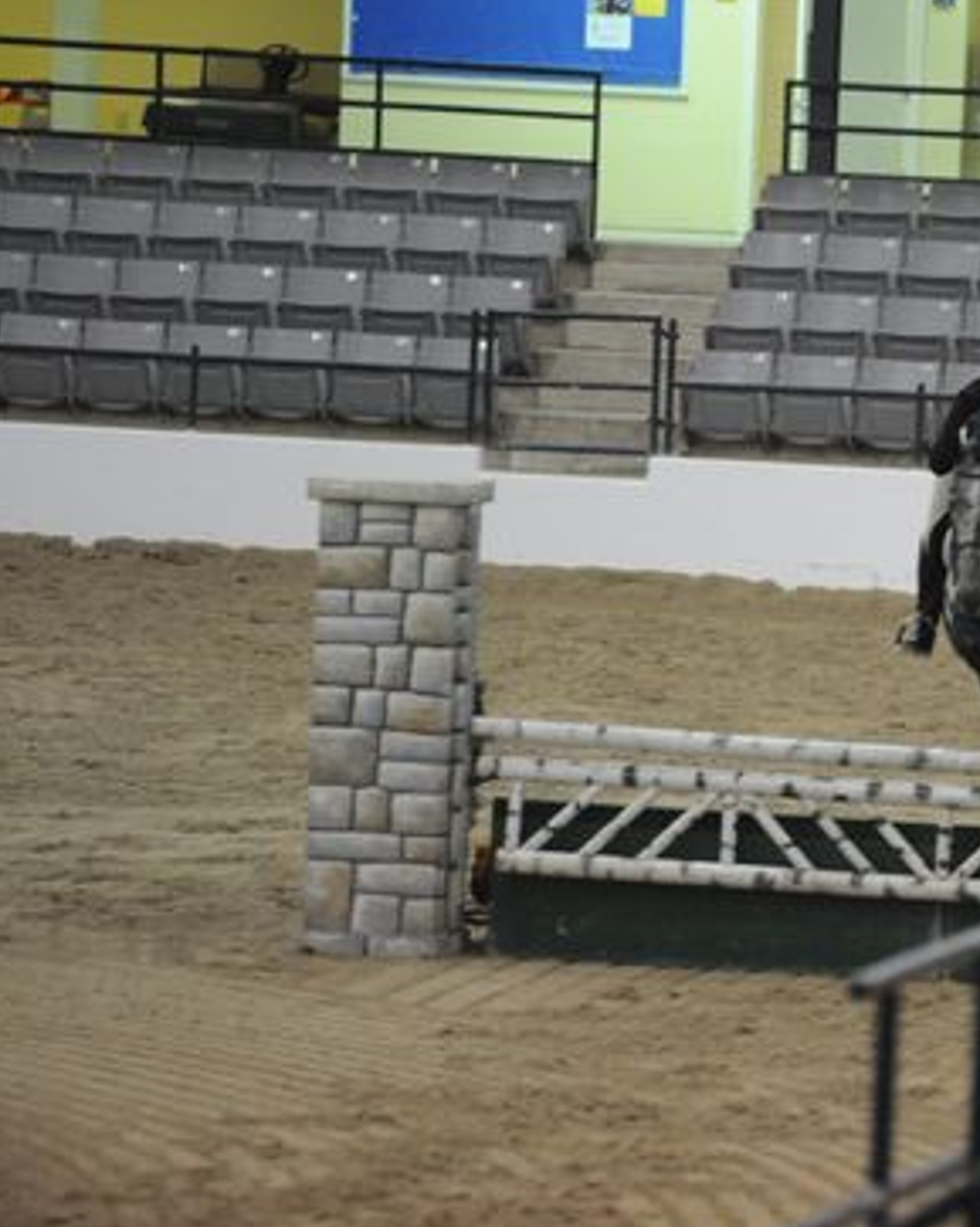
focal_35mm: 332
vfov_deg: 5.8
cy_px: 630
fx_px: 12052
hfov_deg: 4.6
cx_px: 960
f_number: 2.8
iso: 6400
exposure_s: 1/400
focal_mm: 200
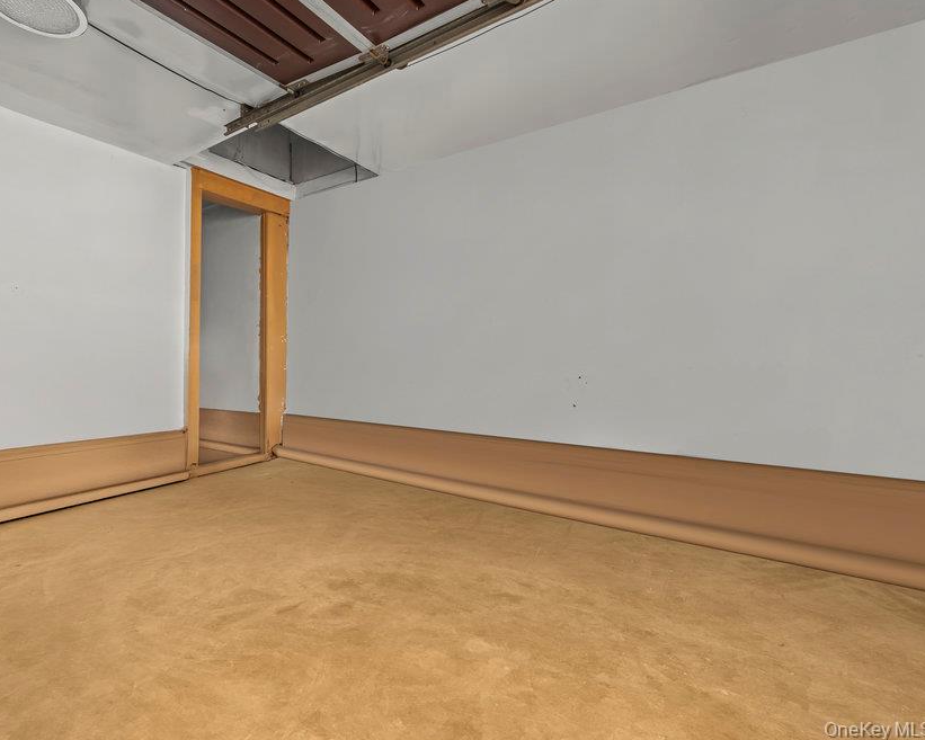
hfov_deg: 90.1
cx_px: 375
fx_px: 454
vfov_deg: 78.4
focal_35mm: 17
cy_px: 368
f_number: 9
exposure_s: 1/5
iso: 800
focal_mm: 14.5
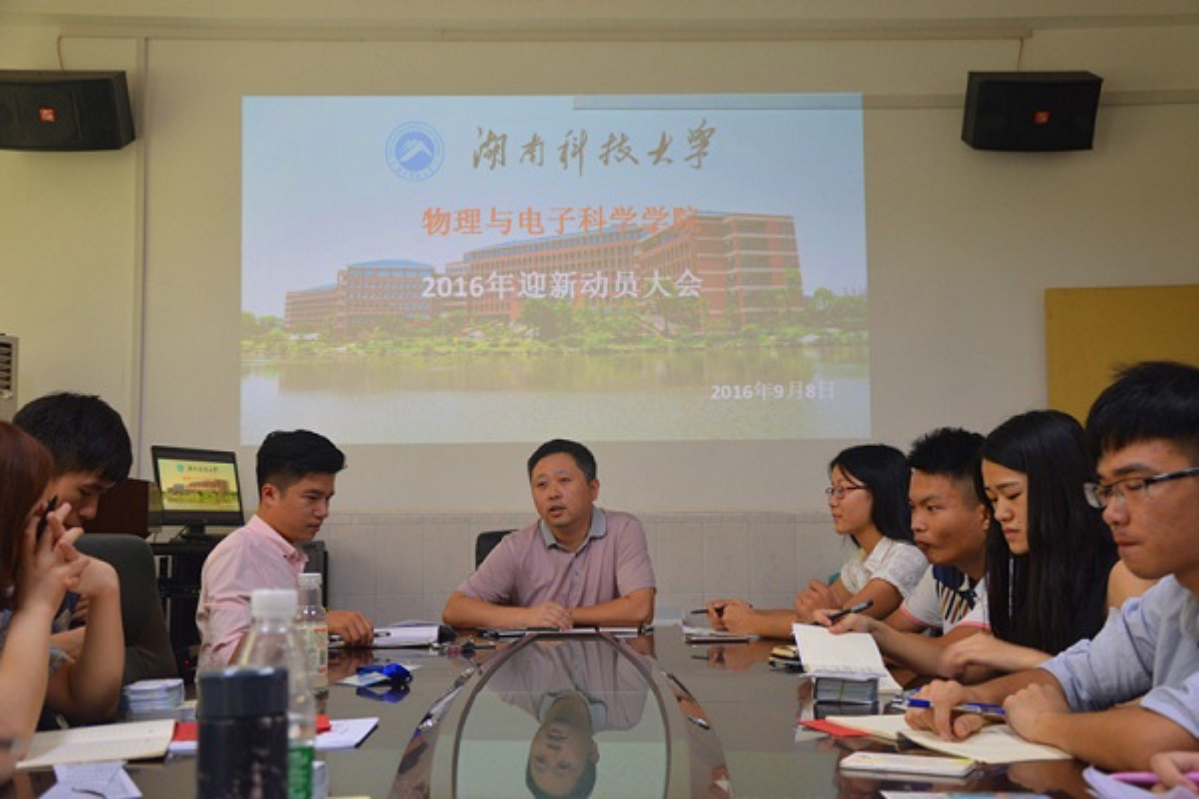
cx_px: 600
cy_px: 400
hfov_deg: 46.4
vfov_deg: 31.9
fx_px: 1399
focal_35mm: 42
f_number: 4
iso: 400
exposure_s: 1/40
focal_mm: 28
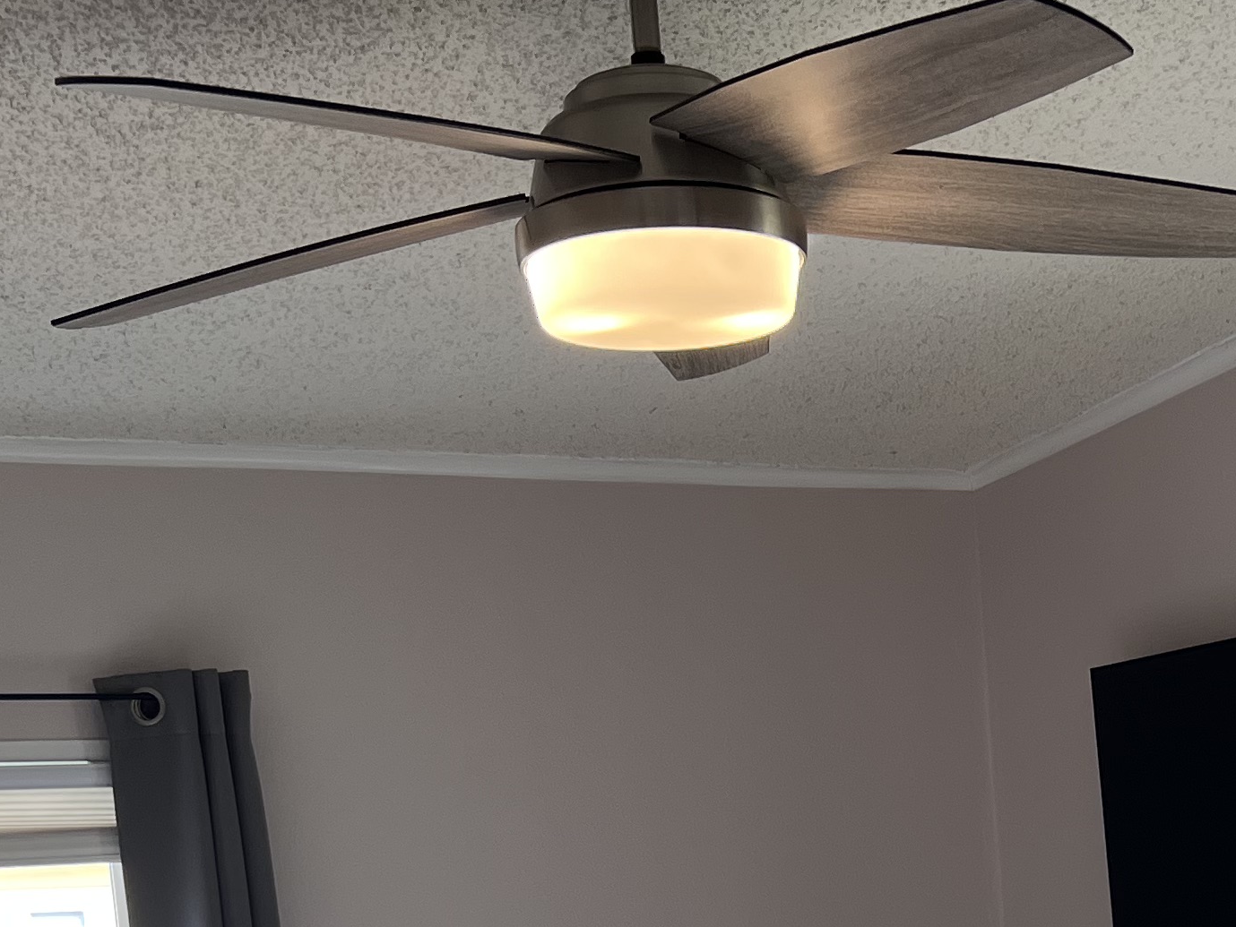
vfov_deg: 17.6
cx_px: 981
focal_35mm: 76
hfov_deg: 25.2
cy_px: 1336
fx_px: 2714
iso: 40
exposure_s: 1/151
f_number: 1.5
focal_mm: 5.7
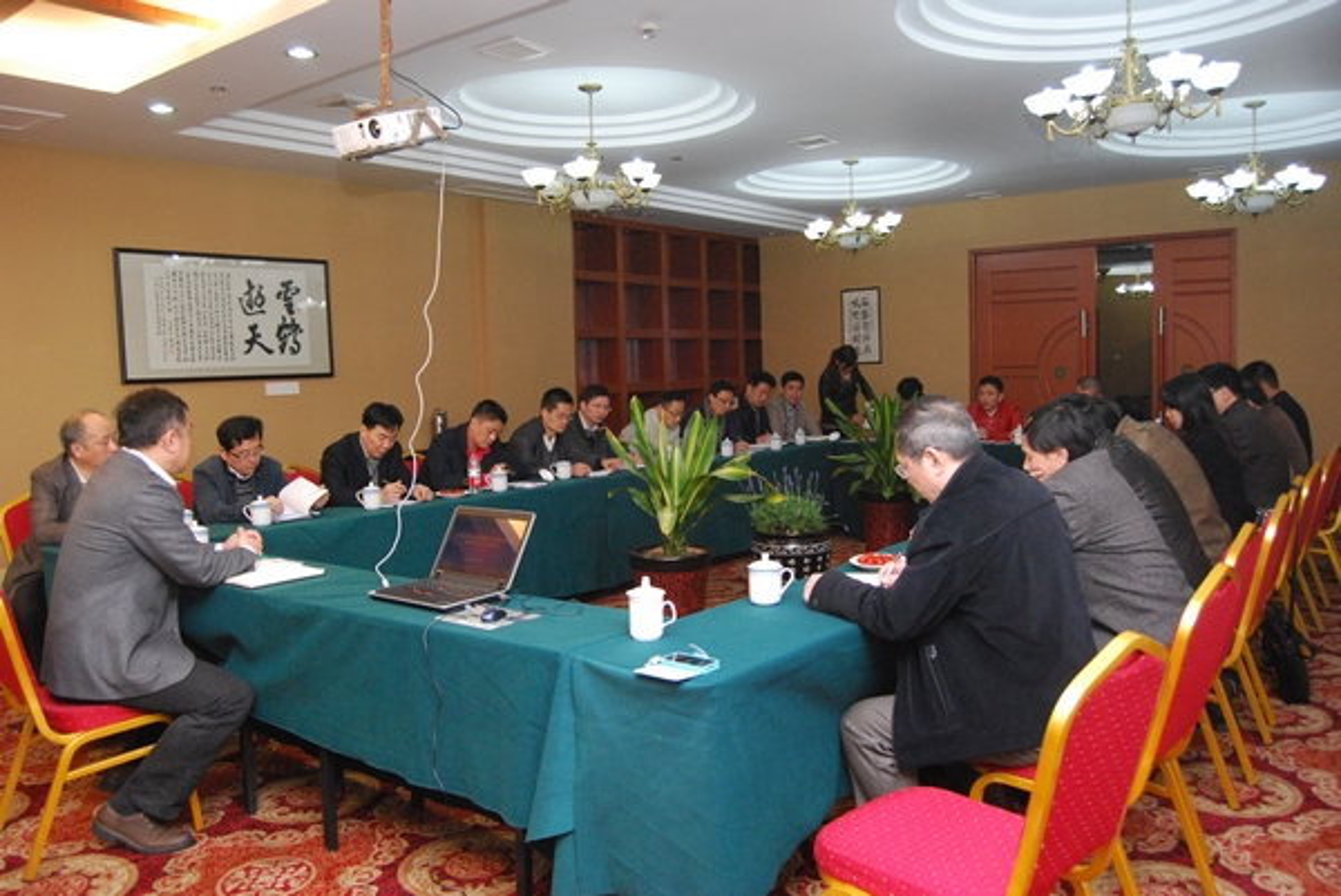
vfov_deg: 48.0
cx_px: 670
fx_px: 1006
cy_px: 448
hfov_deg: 67.3
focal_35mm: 27
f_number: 4
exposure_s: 1/60
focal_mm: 18
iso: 1600
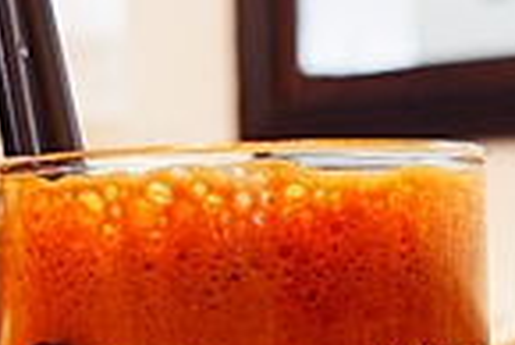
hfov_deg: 16.1
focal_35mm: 127
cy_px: 375
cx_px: 202
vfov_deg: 10.7
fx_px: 1819
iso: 500
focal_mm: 15
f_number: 3.5
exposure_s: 1/34
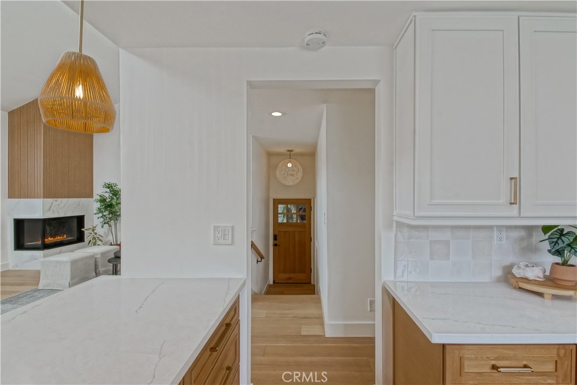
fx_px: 240
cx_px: 288
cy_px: 192
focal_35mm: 15
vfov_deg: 77.3
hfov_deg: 100.4
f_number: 8
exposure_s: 1/45
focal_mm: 10
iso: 400
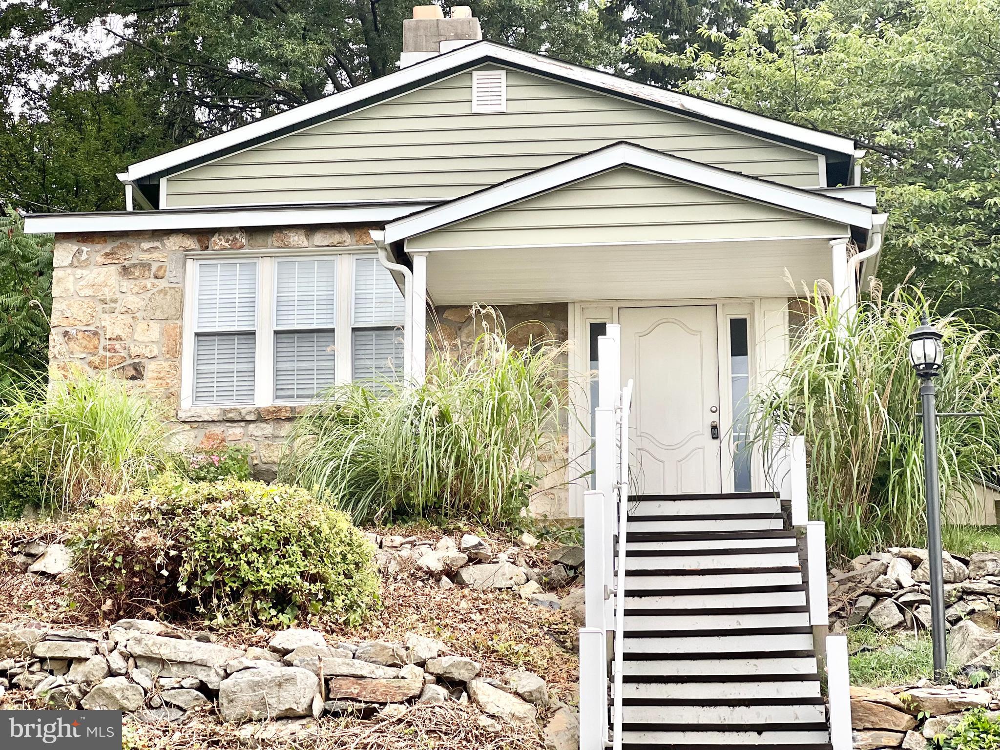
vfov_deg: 19.1
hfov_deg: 25.3
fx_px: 2224
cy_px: 375
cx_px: 500
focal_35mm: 77
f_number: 2.8
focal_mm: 9
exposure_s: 1/121
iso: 64
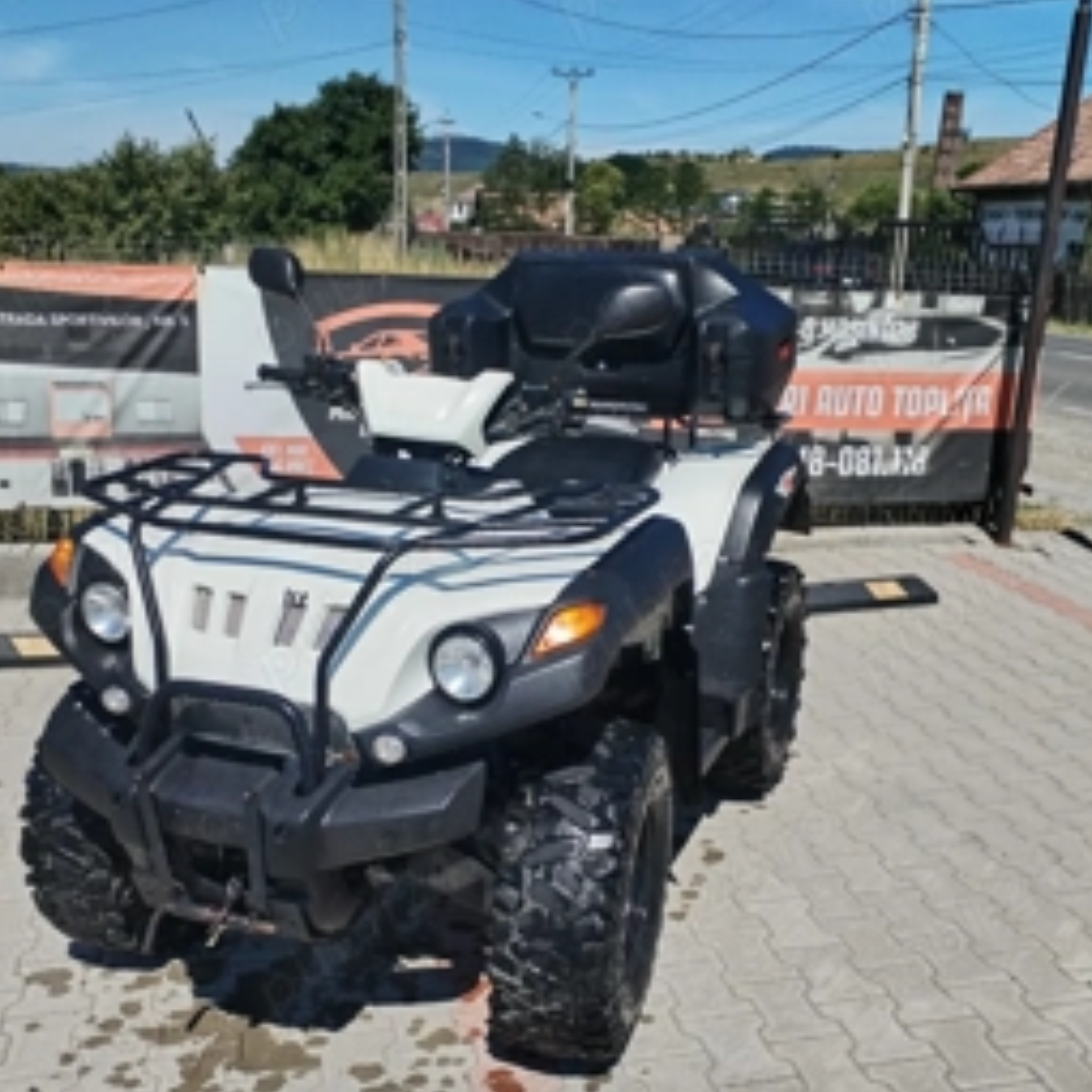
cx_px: 544
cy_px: 651
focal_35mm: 36
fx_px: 1285
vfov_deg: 45.8
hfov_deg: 46.0
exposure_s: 1/1774
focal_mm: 4.75
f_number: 1.8
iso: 100
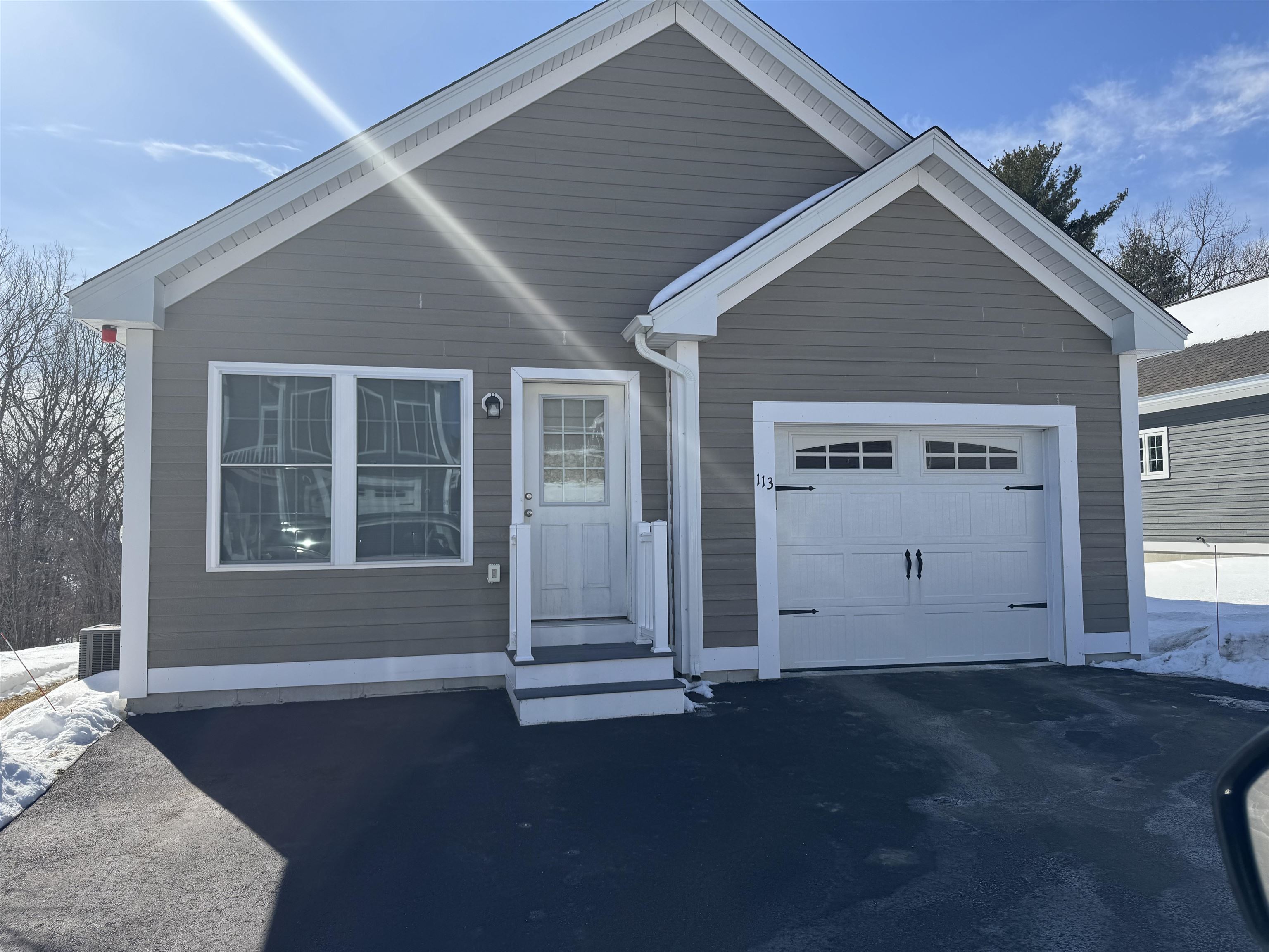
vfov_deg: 56.8
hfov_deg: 71.6
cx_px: 634
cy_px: 476
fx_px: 880
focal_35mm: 24
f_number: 1.78
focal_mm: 6.76
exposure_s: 1/4950
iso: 80
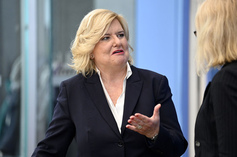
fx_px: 1316
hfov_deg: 10.3
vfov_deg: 6.9
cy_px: 78
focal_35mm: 200
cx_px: 118
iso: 2000
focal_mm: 200
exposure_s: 1/800
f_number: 2.8
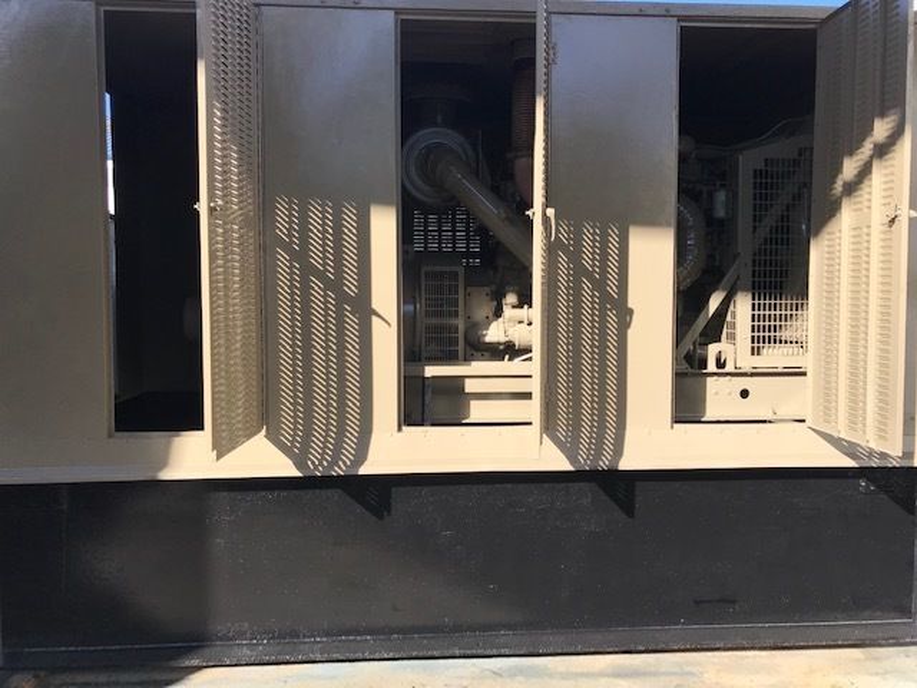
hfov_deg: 63.4
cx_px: 458
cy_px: 344
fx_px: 742
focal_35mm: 28
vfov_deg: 49.7
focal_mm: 3.99
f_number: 1.8
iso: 20
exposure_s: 1/987
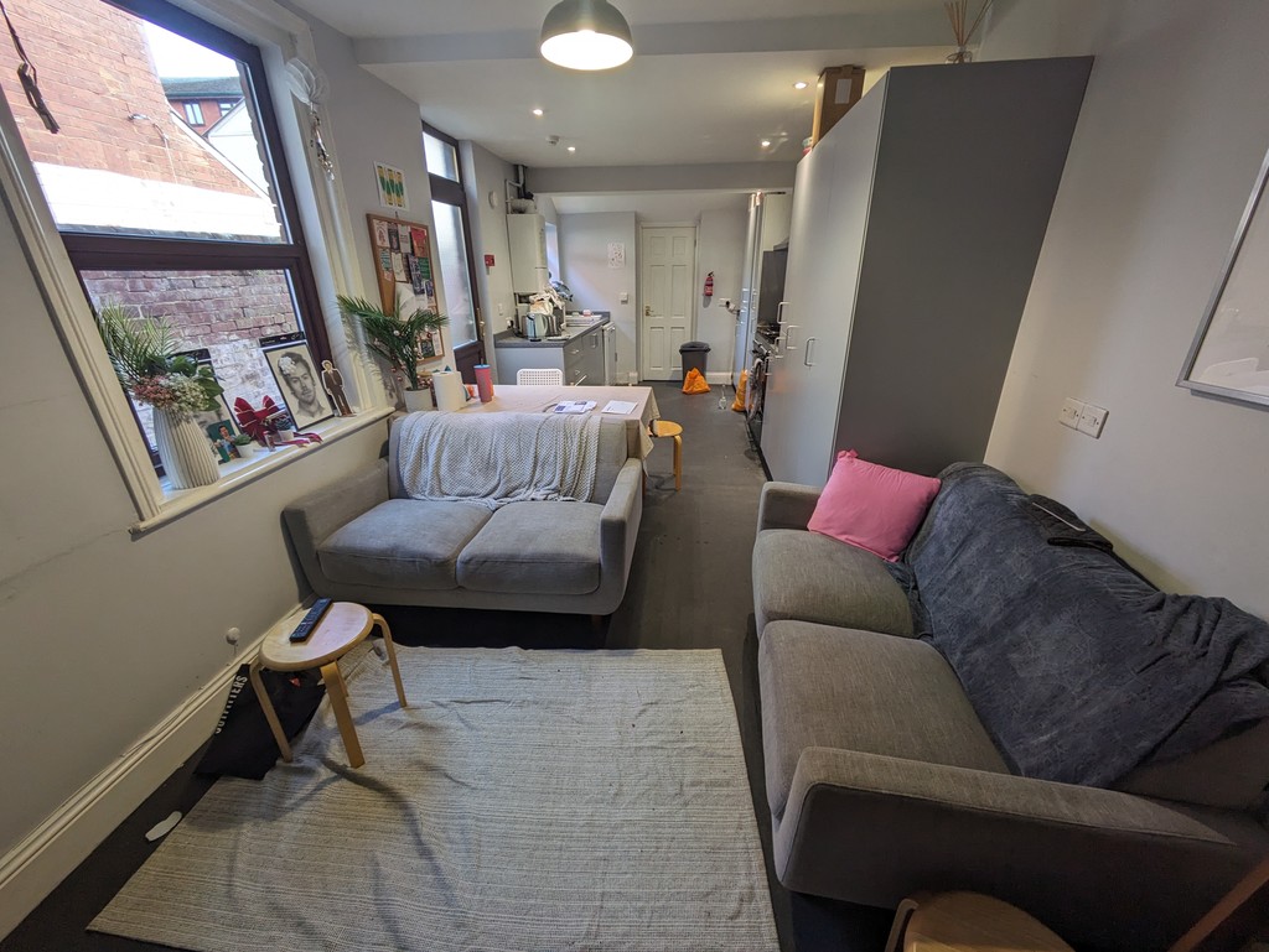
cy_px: 476
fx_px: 513
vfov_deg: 85.7
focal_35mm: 14
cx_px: 634
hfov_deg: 102.0
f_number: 2.2
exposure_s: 1/33.3
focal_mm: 1.83
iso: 75
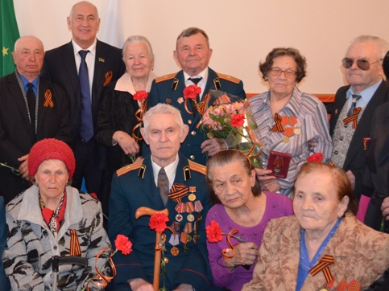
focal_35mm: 54
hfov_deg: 34.7
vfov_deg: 27.0
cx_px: 91
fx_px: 607
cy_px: 118
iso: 3200
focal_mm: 24
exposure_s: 1/60
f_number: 4
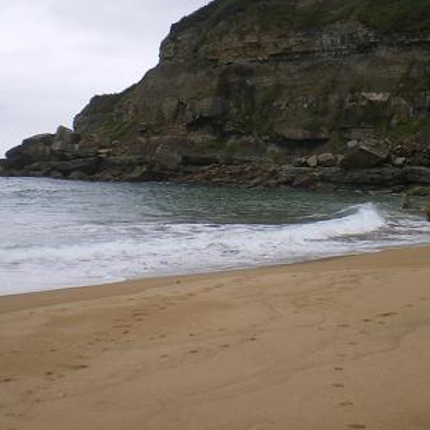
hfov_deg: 29.9
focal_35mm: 57
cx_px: 267
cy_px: 162
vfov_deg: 29.9
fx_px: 801
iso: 64
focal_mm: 6.3
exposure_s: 1/200
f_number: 4.6
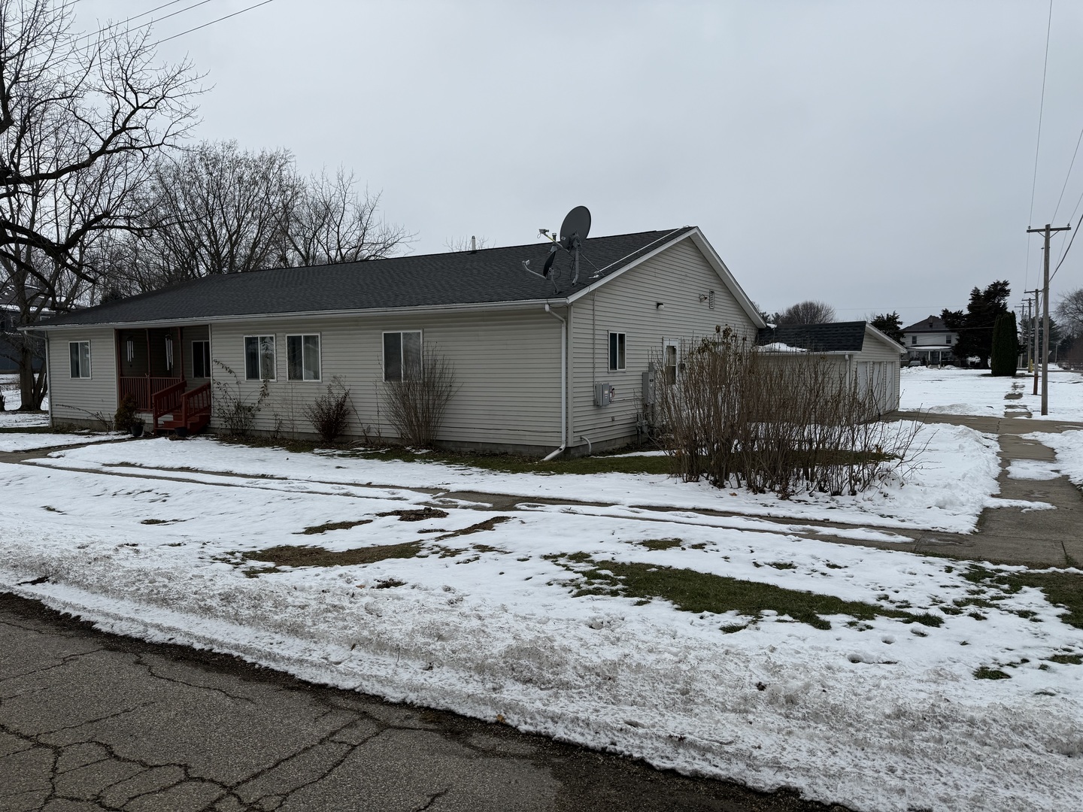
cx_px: 542
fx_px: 751
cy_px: 406
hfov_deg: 71.6
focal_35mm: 24
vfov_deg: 56.8
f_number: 1.78
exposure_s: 1/7353
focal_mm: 6.76
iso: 80
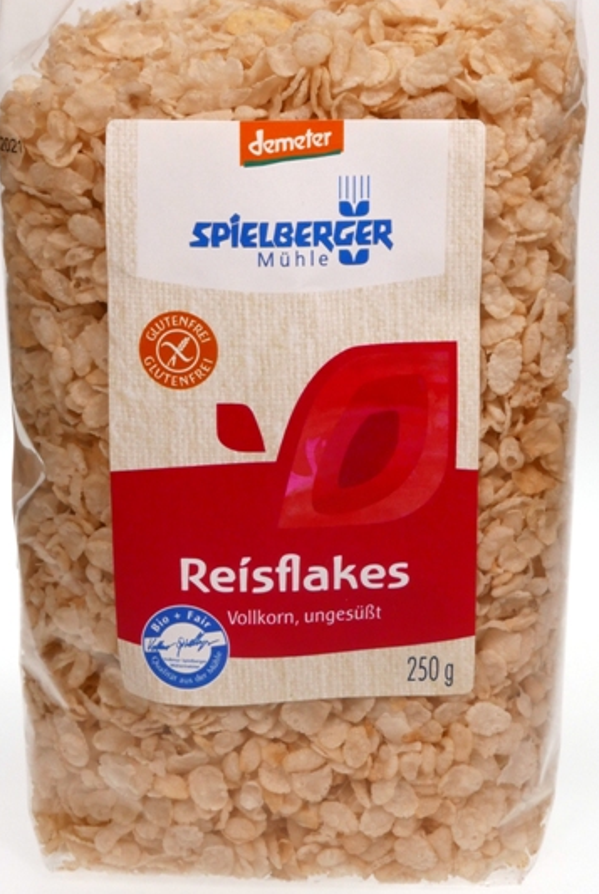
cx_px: 296
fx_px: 1642
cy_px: 270
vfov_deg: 30.2
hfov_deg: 20.7
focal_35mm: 66
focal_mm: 19.9
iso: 800
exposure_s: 1/30
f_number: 16
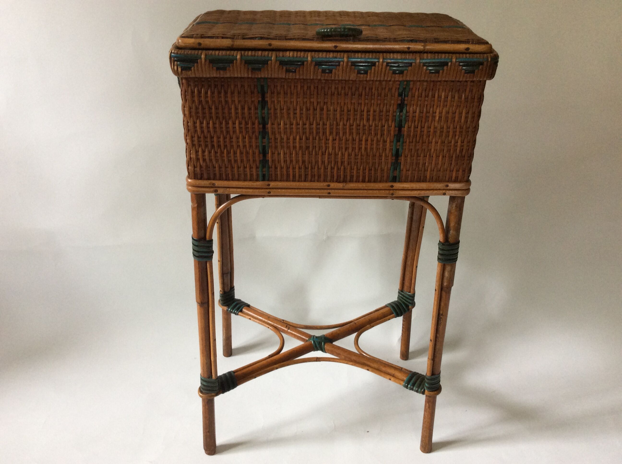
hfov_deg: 56.9
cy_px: 232
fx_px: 574
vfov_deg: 44.1
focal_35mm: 32
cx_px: 311
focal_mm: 3.3
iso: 80
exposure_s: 1/25
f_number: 2.4
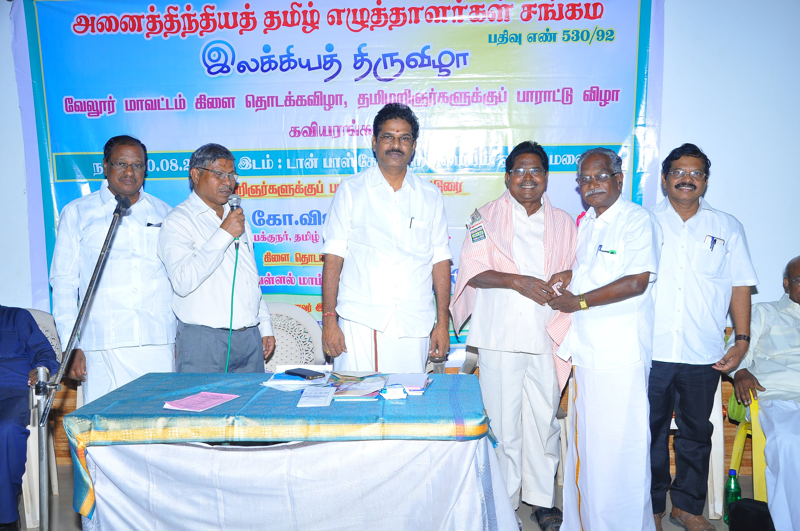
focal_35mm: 32
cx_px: 400
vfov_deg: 41.6
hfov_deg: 59.6
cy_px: 266
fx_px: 699
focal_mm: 21
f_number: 6.3
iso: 400
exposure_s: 1/125
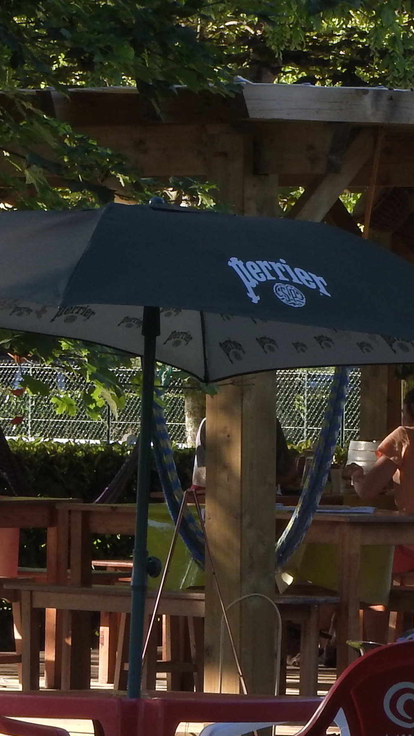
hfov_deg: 3.4
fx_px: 6910
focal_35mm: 354
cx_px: 461
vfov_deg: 6.1
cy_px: 484
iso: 100
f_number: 5.6
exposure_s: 1/100
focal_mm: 22.4
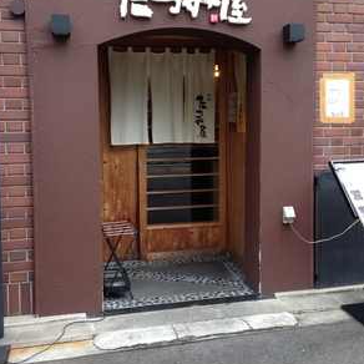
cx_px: 181
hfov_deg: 41.9
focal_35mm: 40
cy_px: 152
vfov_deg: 41.7
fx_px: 476
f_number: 2.4
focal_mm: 4.12
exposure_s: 1/60
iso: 64
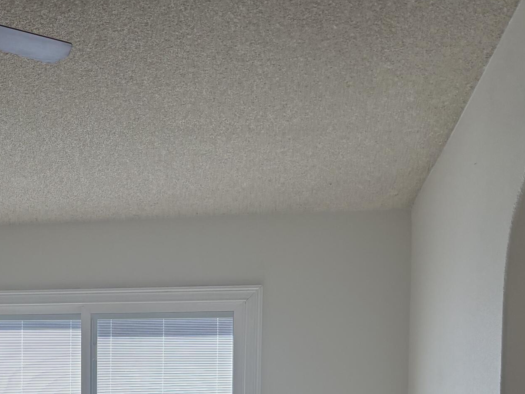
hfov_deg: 28.7
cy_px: 391
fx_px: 940
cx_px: -33
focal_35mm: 62
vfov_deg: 22.8
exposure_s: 1/482
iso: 64
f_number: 1.6
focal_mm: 5.96
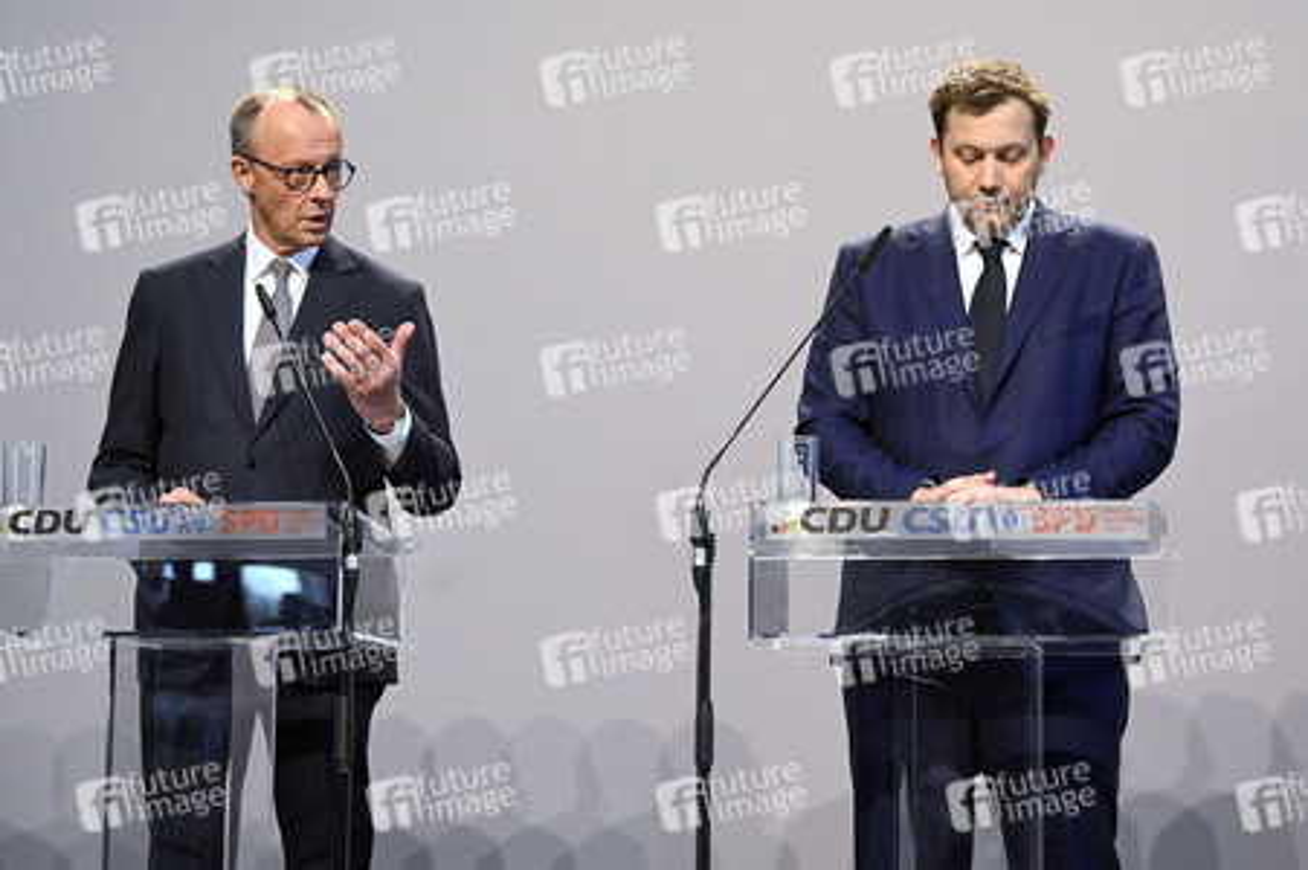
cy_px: 435
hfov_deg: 27.0
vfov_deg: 18.2
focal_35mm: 75
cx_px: 654
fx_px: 2723
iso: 4000
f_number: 4
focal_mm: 75
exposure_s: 1/1000
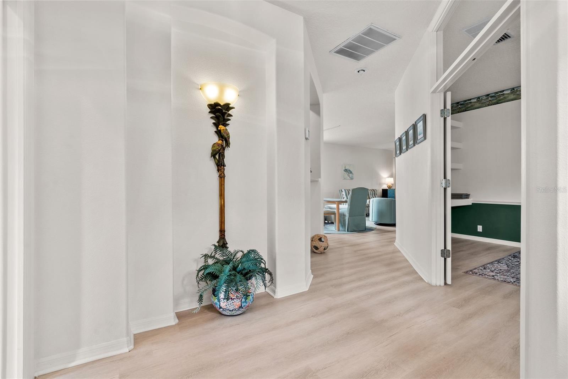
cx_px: 284
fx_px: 253
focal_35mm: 16
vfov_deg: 73.8
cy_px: 190
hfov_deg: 96.7
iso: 250
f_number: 9
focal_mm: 16
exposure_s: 1/1.25
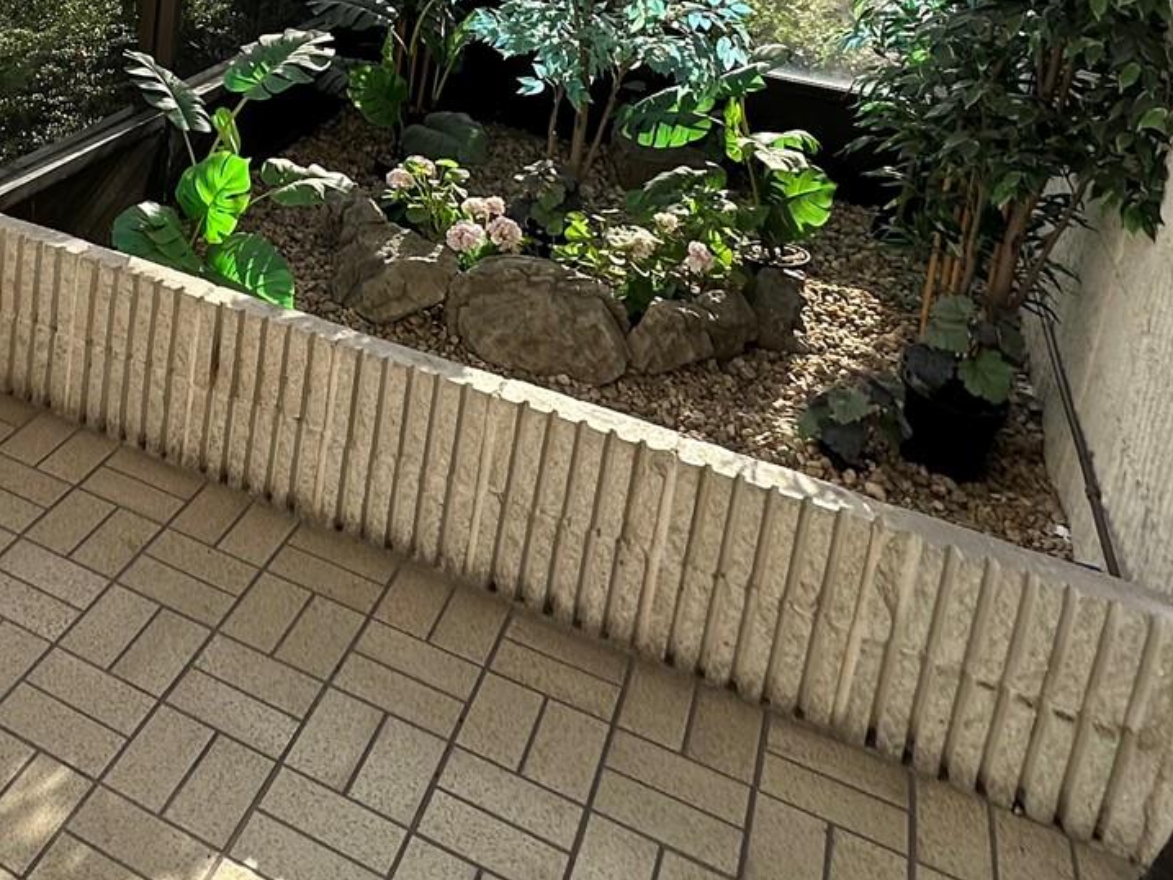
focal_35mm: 40
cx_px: 25
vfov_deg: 32.2
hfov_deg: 41.3
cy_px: -57
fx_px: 1356
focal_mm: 2.22
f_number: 2.2
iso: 40
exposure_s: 1/350
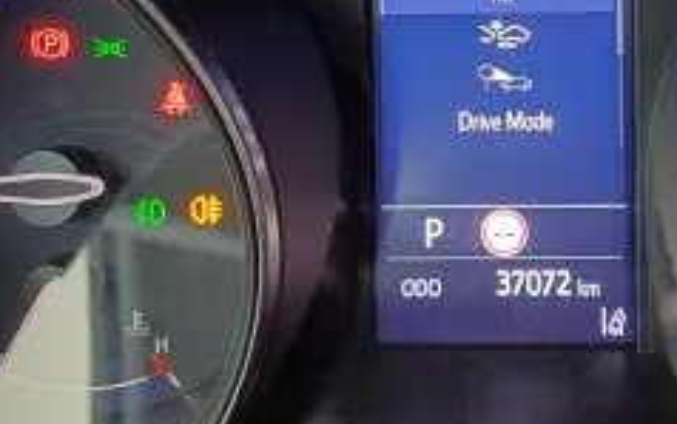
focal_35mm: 40
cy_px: 100
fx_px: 738
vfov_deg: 31.4
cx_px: 506
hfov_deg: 47.5
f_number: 1.8
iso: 640
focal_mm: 4.65
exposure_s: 1/25
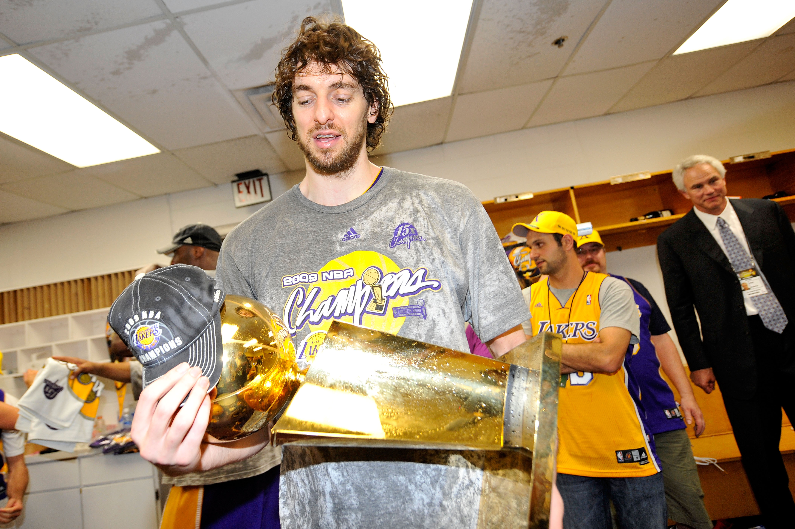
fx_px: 441
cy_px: 264
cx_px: 398
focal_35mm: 20
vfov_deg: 61.9
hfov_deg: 84.0
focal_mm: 20
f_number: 3.5
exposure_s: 1/160
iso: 1600
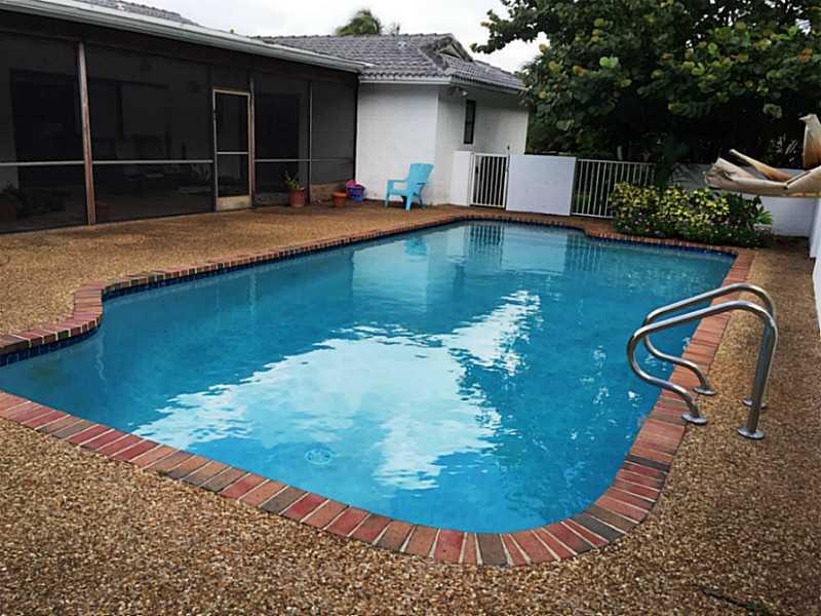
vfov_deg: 48.2
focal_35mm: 29
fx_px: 688
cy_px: 308
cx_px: 410
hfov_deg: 61.7
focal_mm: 4.15
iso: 32
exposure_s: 1/807
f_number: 2.2
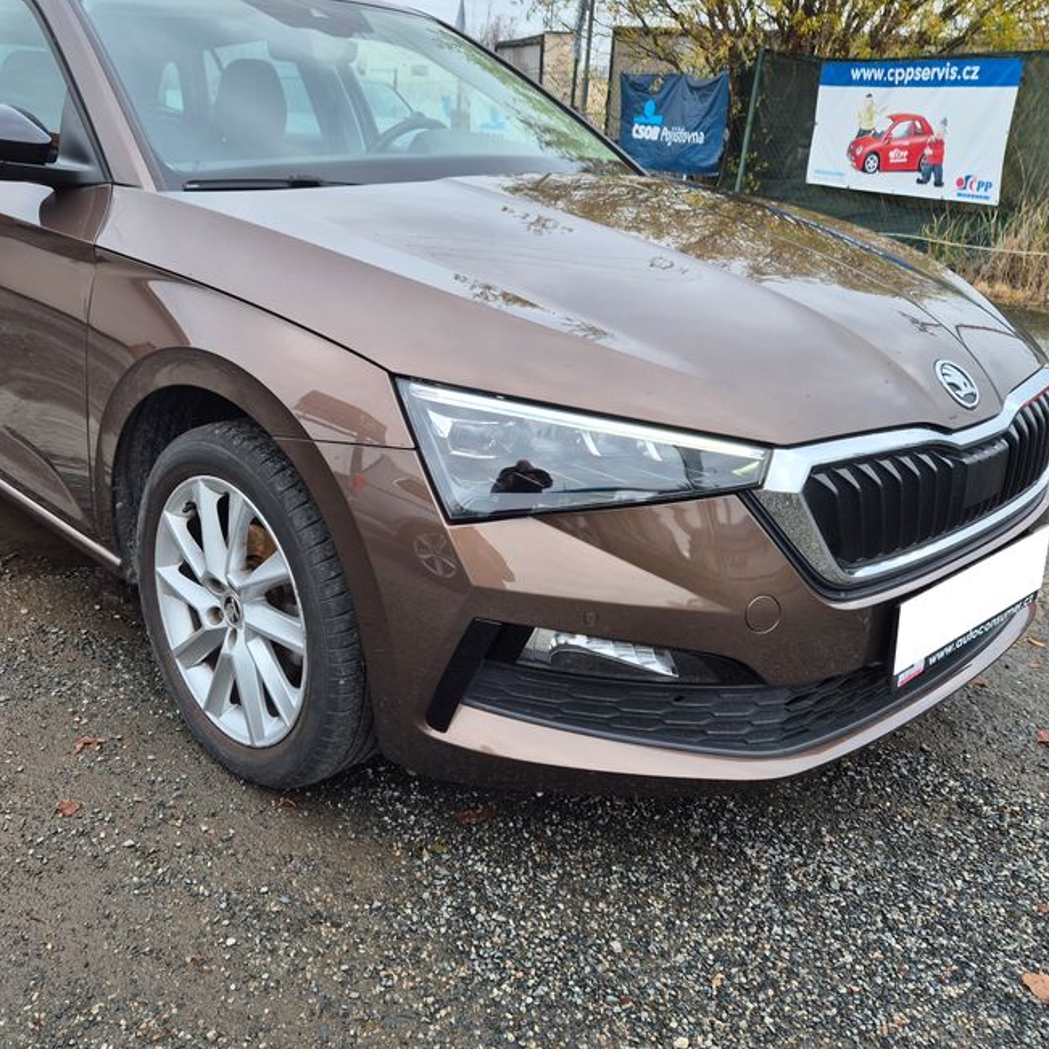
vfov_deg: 51.0
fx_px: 1097
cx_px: 372
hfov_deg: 50.4
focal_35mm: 32
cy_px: 466
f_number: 1.8
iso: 25
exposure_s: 1/323
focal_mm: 5.4
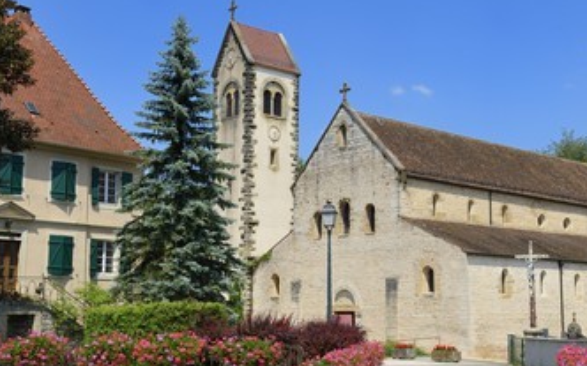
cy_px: 196
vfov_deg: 26.3
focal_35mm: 49
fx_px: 783
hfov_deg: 41.0
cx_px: 325
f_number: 11
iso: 200
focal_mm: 38
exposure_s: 1/320
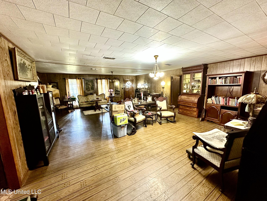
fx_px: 108
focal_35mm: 14
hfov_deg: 102.1
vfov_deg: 85.7
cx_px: 134
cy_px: 100
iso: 500
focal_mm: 2.22
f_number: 2.2
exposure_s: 1/60
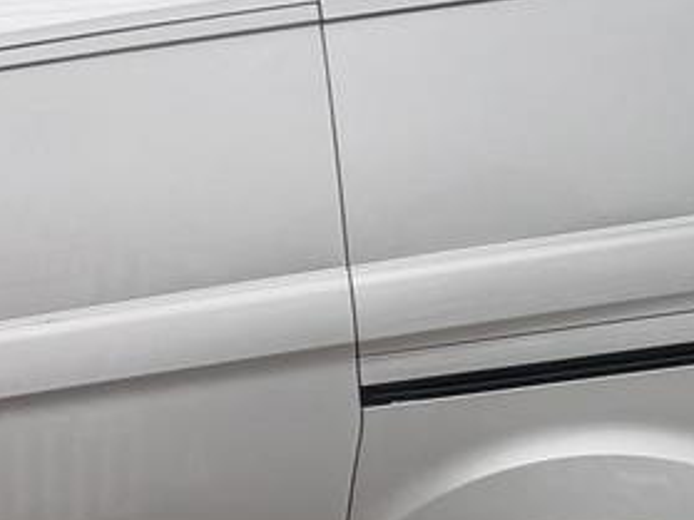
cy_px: 353
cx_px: 70
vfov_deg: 31.9
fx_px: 902
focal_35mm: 45
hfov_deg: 39.1
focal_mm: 2.22
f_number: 2.2
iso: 40
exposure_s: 1/249
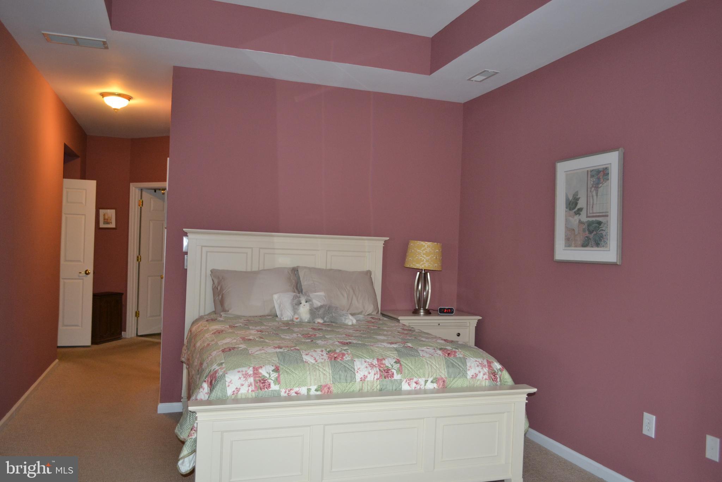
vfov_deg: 47.9
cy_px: 241
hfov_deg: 67.4
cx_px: 361
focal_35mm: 27
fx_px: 541
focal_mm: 18
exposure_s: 1/60
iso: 720
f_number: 3.5
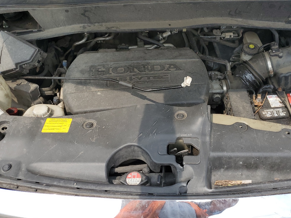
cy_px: 77
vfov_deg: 40.3
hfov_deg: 51.8
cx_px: 190
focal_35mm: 35
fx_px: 294
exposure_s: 1/1667
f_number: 1.5
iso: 50
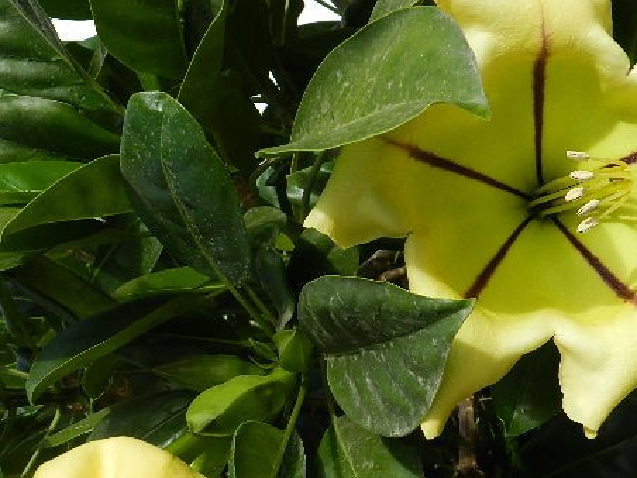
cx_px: 406
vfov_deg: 17.3
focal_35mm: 85
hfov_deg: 23.0
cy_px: 314
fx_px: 1564
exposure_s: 1/640
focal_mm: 10.7
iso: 160
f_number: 4.6
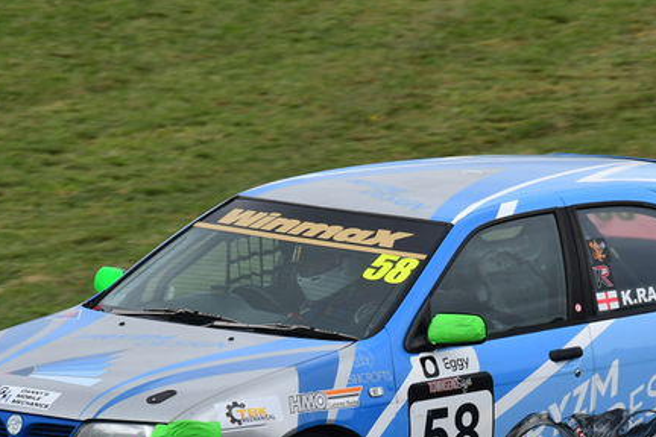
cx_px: 371
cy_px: 281
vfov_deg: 1.0
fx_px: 25309
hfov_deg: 1.5
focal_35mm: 1389
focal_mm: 500
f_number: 11
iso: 500
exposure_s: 1/640
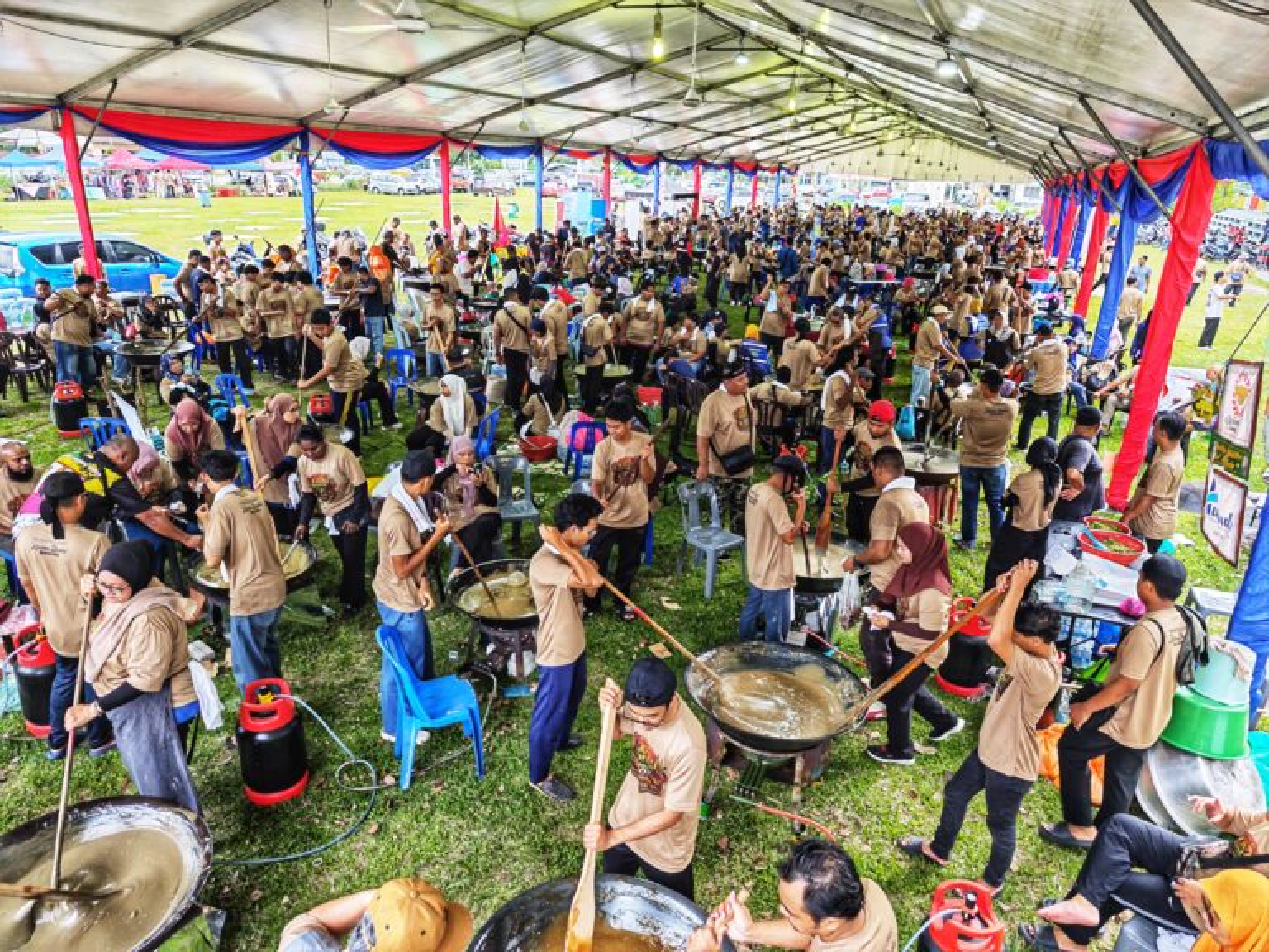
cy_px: 476
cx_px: 634
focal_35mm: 23
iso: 100
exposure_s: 1/100
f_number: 1.6
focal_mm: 6.55
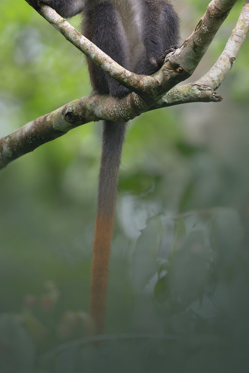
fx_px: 8486
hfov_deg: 1.7
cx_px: 108
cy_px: 112
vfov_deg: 2.5
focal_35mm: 818
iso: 320
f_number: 4
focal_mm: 560
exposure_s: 1/100
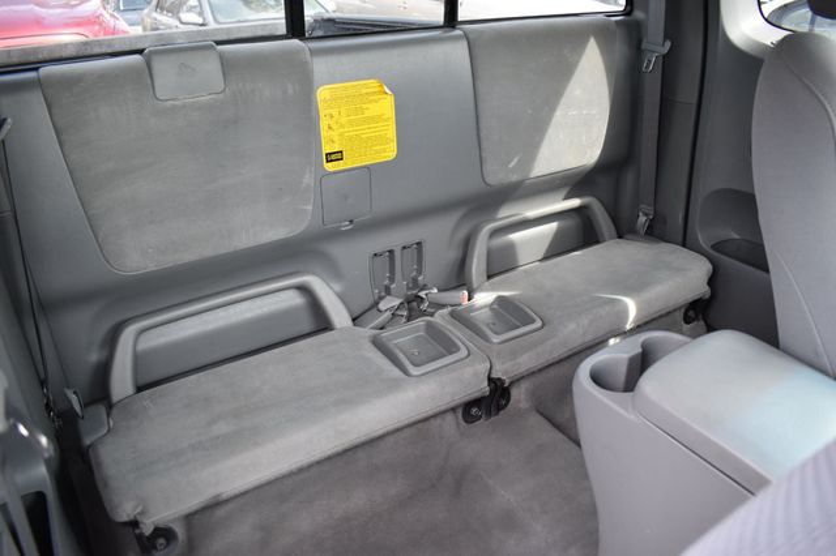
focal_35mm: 27
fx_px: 627
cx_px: 418
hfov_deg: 67.4
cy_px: 278
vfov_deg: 47.9
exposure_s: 1/160
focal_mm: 18
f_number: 4.5
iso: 800
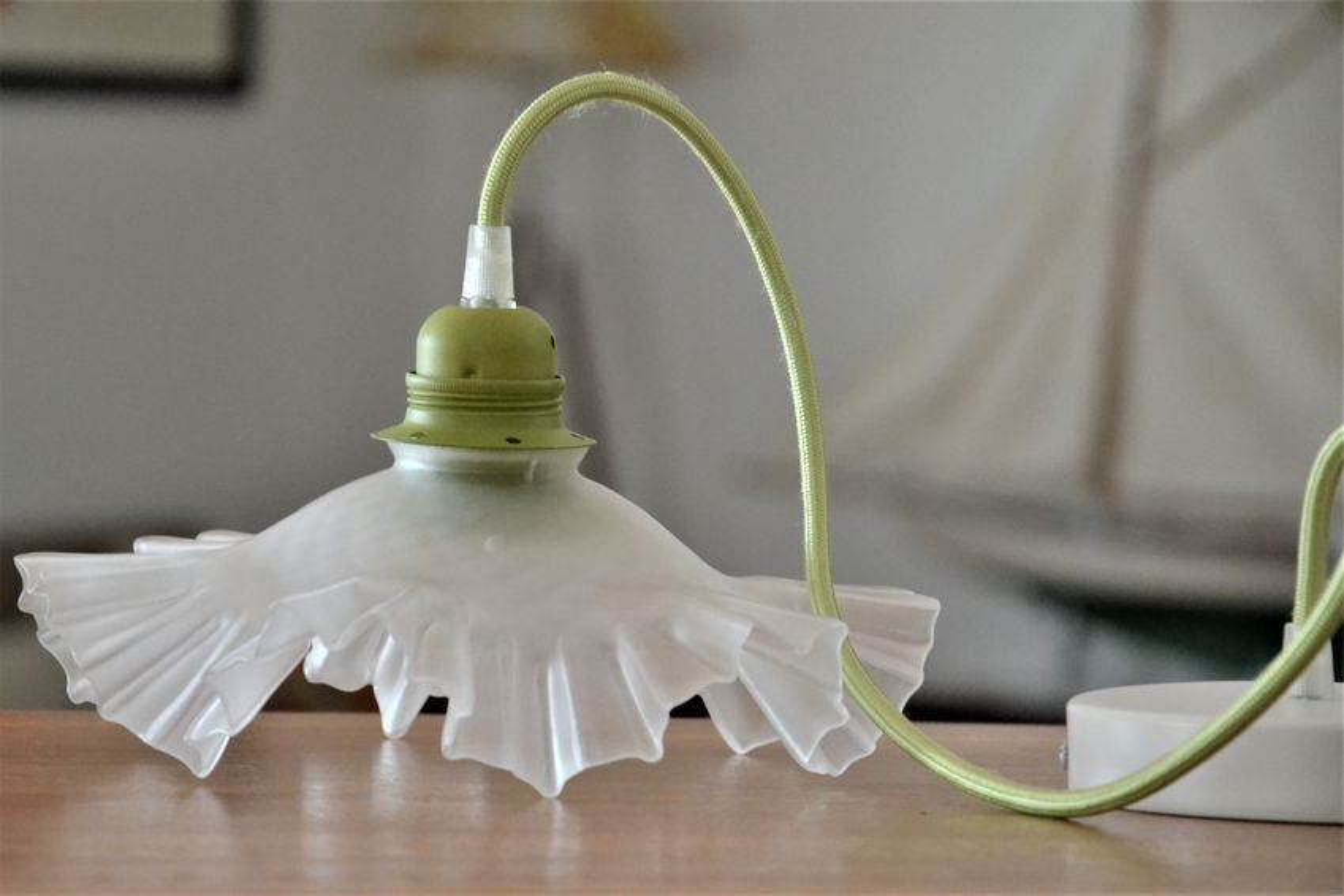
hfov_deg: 13.0
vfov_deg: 8.7
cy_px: 448
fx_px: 5880
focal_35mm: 158
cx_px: 672
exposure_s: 1/125
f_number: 5.6
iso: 2500
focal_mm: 105
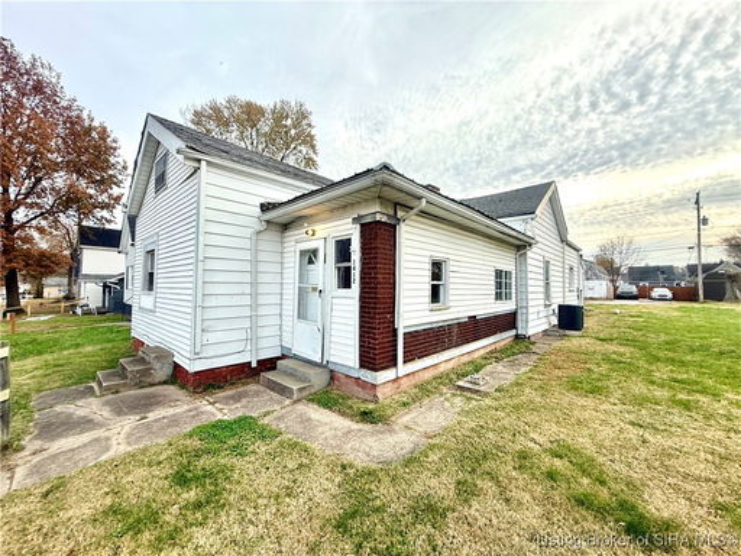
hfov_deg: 102.1
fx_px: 300
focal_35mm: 14
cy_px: 278
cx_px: 370
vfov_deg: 85.7
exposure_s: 1/559
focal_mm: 2.22
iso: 50
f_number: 2.2
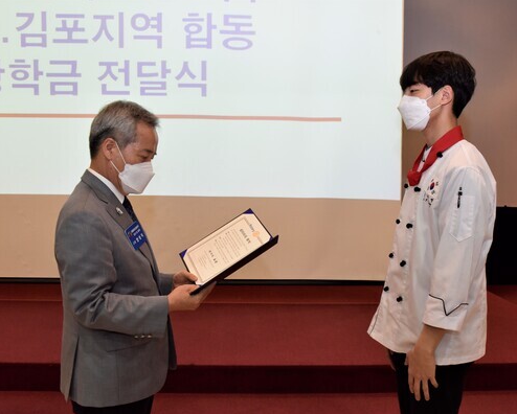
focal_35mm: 33
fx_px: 505
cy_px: 208
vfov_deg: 44.6
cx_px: 262
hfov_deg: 54.2
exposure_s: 1/100
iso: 2200
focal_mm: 29
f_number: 9
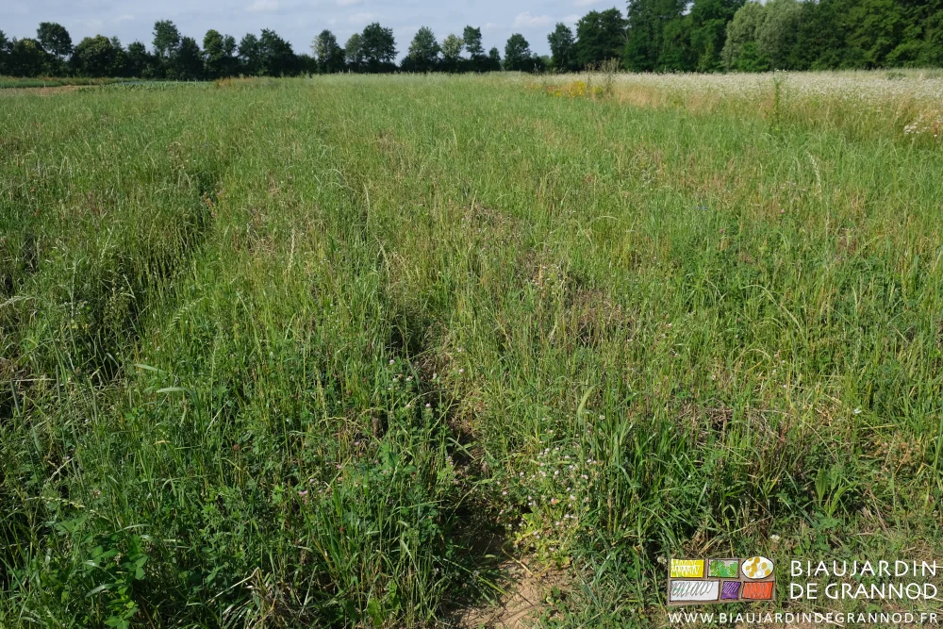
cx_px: 472
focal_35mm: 27
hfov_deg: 67.4
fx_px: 707
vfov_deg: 47.9
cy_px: 314
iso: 160
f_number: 6.4
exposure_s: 1/400
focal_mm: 18
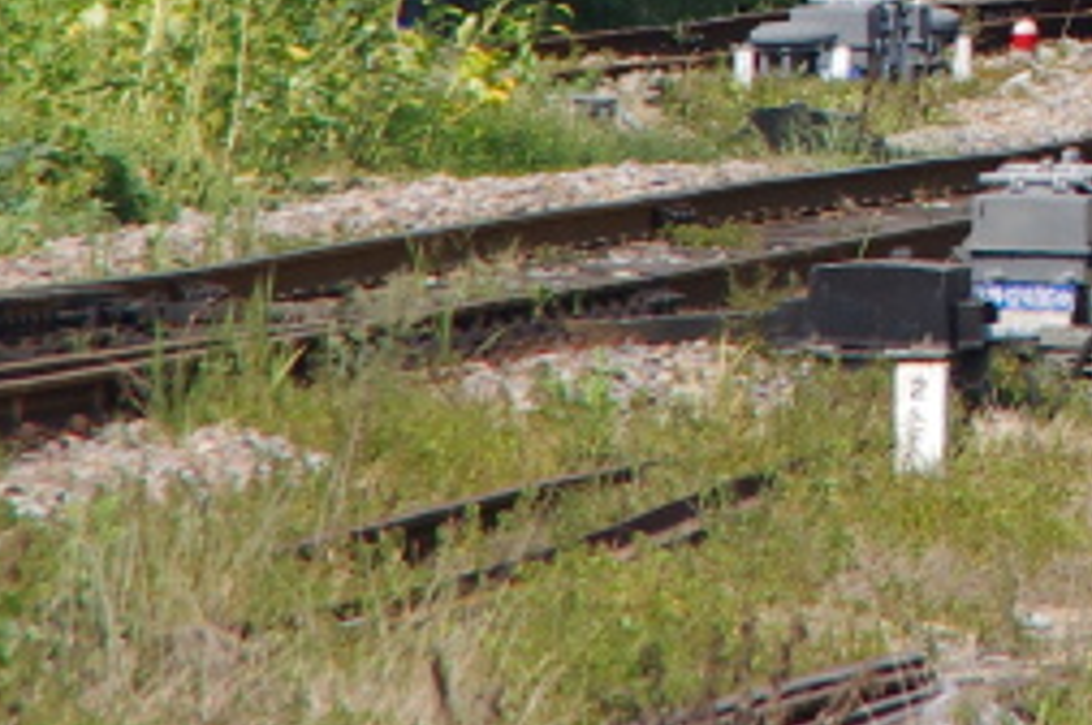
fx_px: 29022
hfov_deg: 2.2
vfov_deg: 1.4
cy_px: -451
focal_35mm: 958
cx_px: 1407
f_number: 9
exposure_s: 1/200
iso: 100
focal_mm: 135
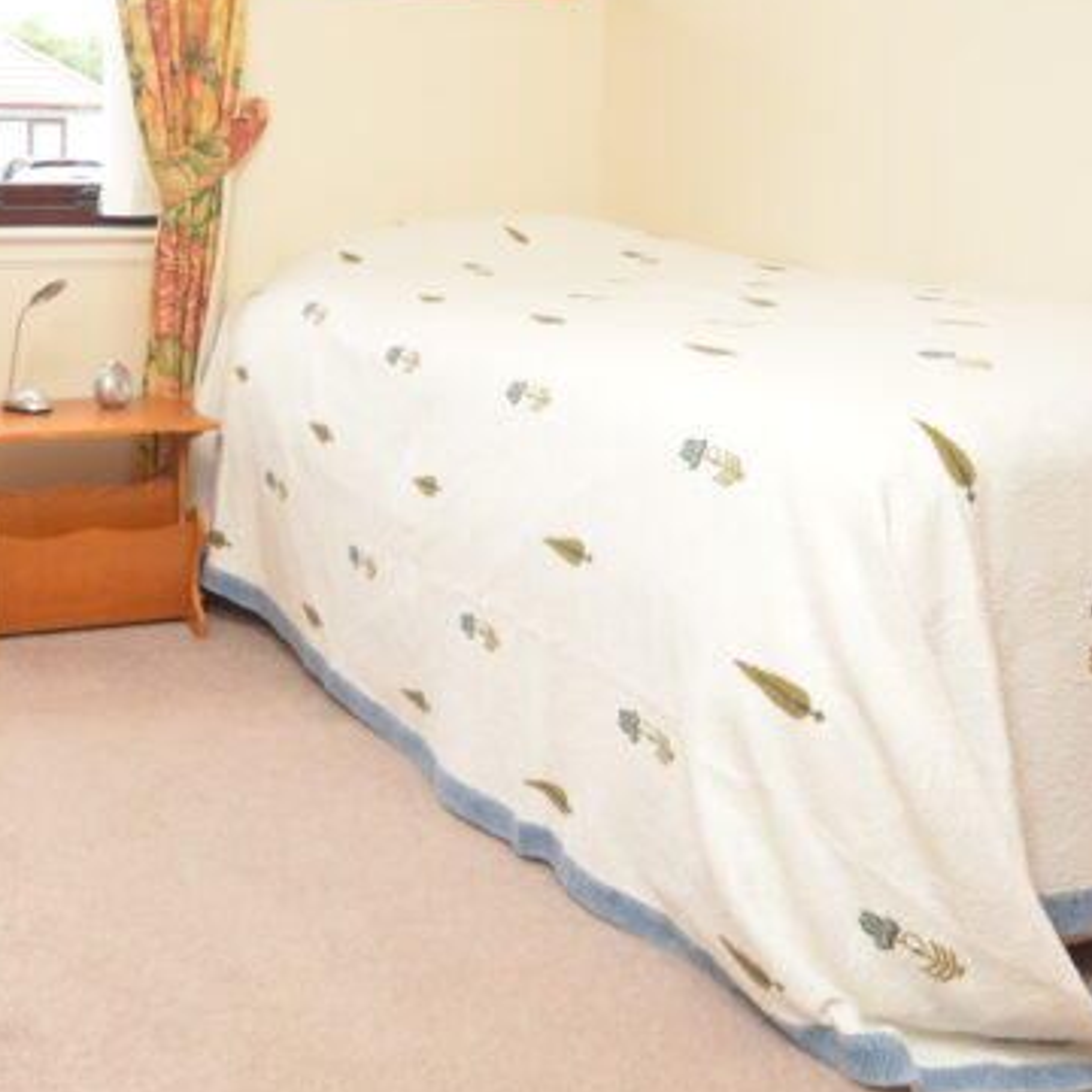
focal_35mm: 42
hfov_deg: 38.9
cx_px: 228
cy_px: 215
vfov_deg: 38.8
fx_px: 1485
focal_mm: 11.5
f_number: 4
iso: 320
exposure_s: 1/60
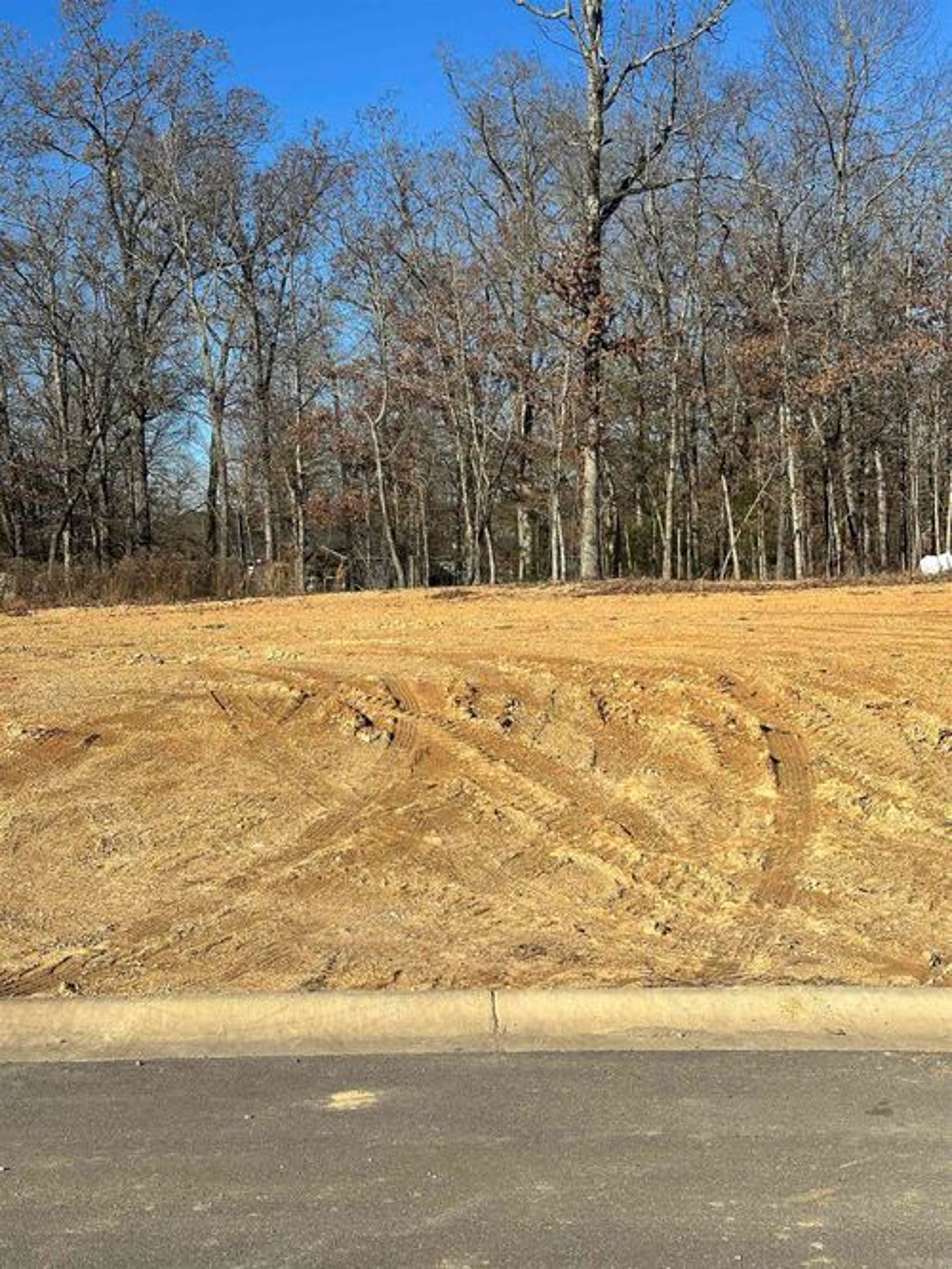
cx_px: 476
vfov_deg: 39.7
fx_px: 1761
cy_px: 634
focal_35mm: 48
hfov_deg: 30.3
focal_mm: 6.86
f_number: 1.78
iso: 64
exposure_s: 1/4785
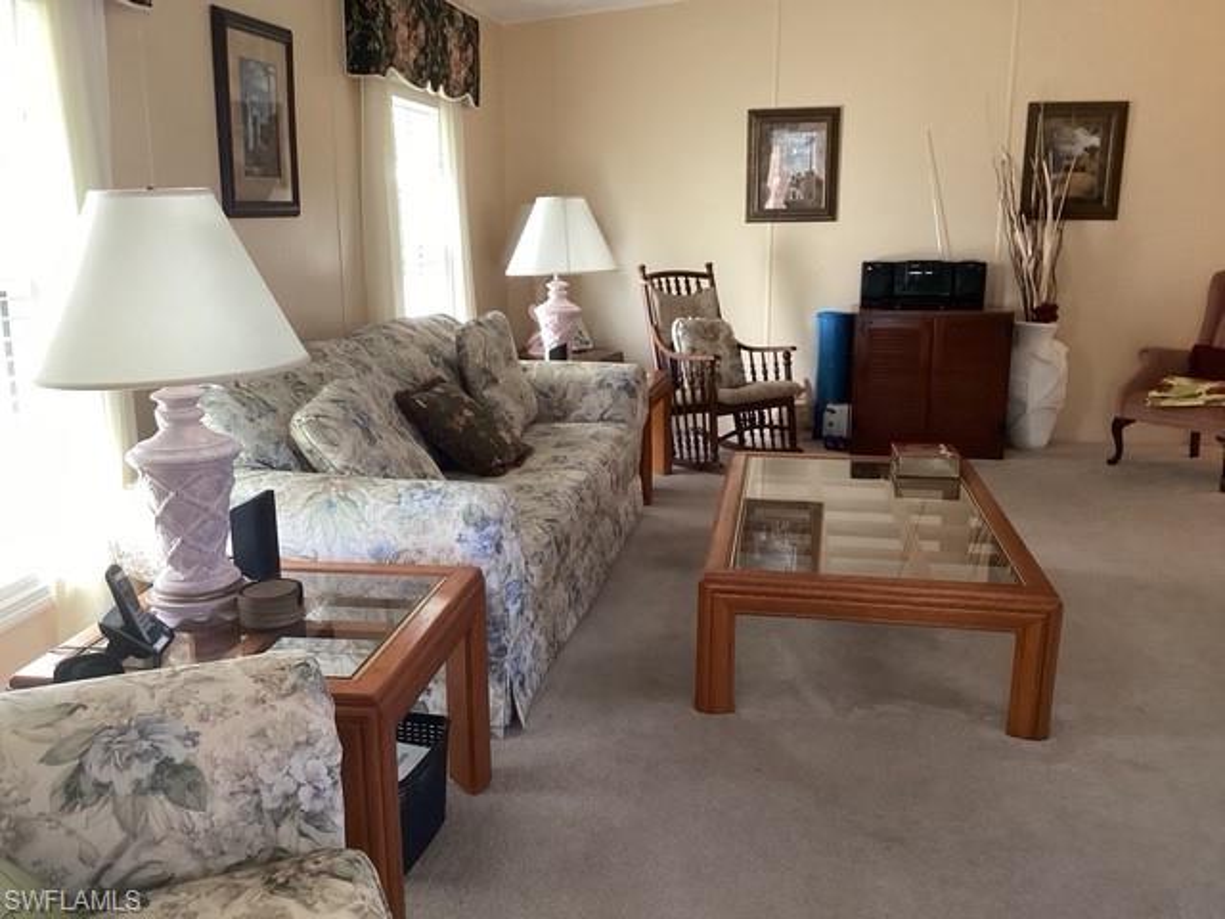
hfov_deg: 58.4
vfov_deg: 45.4
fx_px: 1097
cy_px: 460
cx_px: 612
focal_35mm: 31
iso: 250
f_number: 2.4
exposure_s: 1/60
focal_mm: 3.3
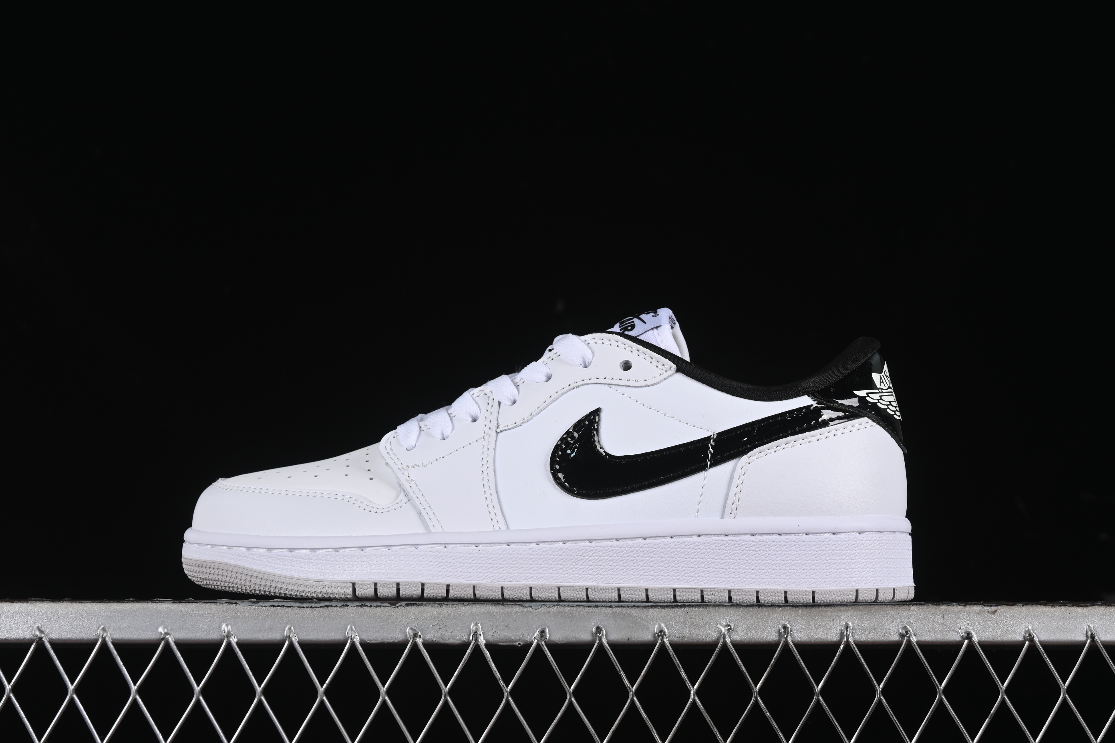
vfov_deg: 18.2
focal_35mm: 75
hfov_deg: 27.0
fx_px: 2323
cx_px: 558
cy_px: 372
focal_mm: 50
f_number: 8
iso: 160
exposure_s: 1/100
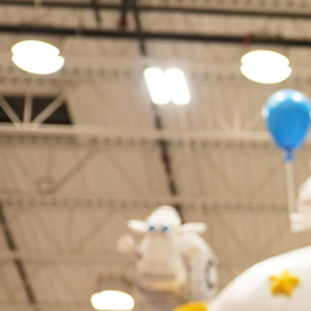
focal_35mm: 184
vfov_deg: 9.3
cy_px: 419
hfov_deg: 8.9
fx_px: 1870
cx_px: 630
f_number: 2.8
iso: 800
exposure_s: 1/250
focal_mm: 49
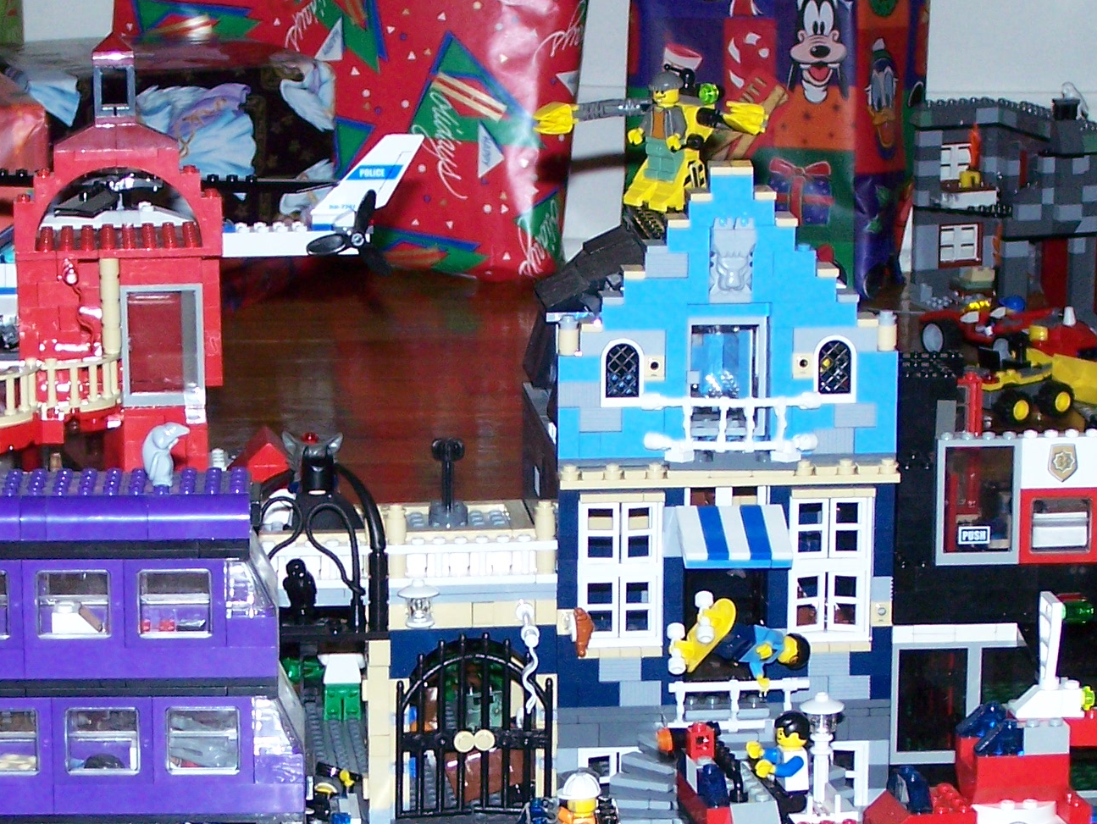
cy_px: 589
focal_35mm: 140
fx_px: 4440
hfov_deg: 14.1
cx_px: 449
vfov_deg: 10.6
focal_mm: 10.7
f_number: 3.2
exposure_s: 1/80
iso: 200
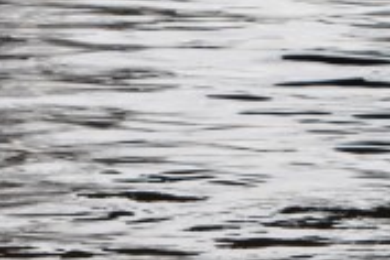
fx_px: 4506
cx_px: -51
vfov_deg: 3.3
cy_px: -381
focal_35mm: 416
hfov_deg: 4.9
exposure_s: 1/200
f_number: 7.1
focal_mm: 48
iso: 400
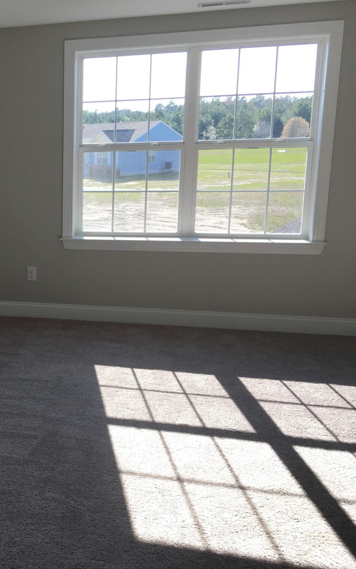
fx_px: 652
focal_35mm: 42
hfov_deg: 28.0
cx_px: -29
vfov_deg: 47.2
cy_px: 285
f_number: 2.2
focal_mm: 4.15
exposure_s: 1/263
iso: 25
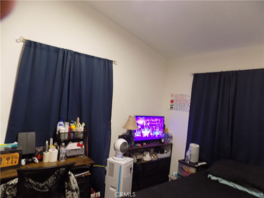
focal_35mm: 23
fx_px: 175
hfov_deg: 73.9
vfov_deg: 58.9
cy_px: 99
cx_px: 132
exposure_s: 1/8
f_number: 3.1
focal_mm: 4
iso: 400
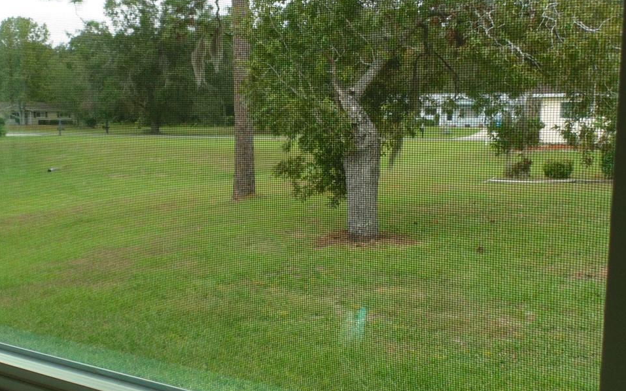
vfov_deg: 32.8
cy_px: 201
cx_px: 250
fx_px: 665
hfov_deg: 50.1
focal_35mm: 39
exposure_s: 1/160
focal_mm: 4
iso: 80
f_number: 3.1
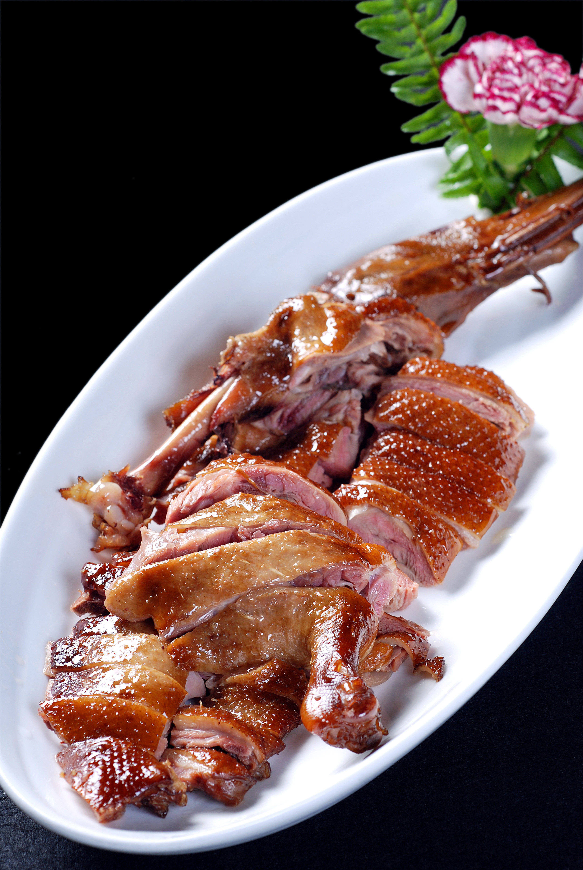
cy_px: 435
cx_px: 292
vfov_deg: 22.6
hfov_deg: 15.2
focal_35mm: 90
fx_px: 2180
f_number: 10
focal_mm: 60
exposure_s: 1/125
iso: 160
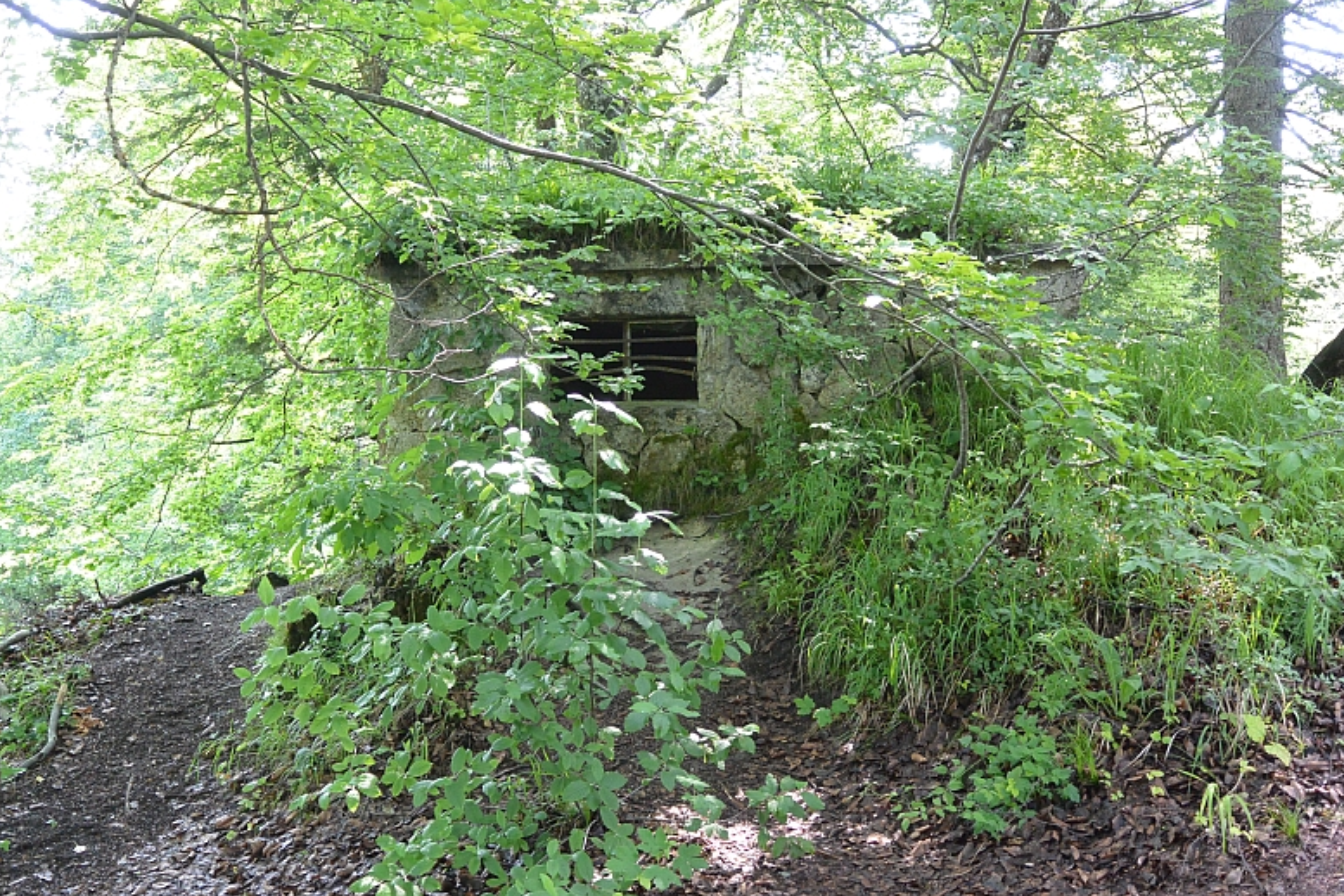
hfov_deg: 54.4
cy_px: 444
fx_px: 1307
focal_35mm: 35
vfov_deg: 37.9
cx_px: 687
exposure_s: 1/80
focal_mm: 12.7
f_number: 3.8
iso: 400
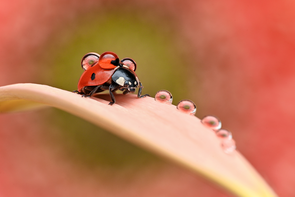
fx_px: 860
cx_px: 148
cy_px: 98
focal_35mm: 105
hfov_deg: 19.5
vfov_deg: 13.0
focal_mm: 105
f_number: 18
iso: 320
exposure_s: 1/200
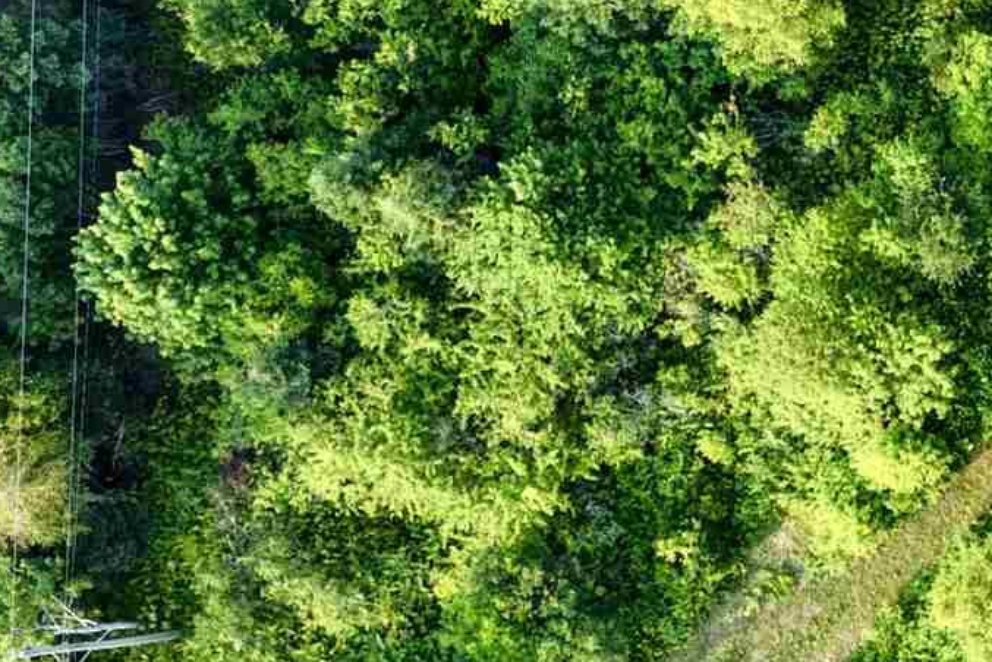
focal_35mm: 127
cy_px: 183
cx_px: 2117
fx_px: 3501
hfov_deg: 13.3
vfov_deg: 10.8
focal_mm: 14.45
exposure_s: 1/200
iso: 100
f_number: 2.8
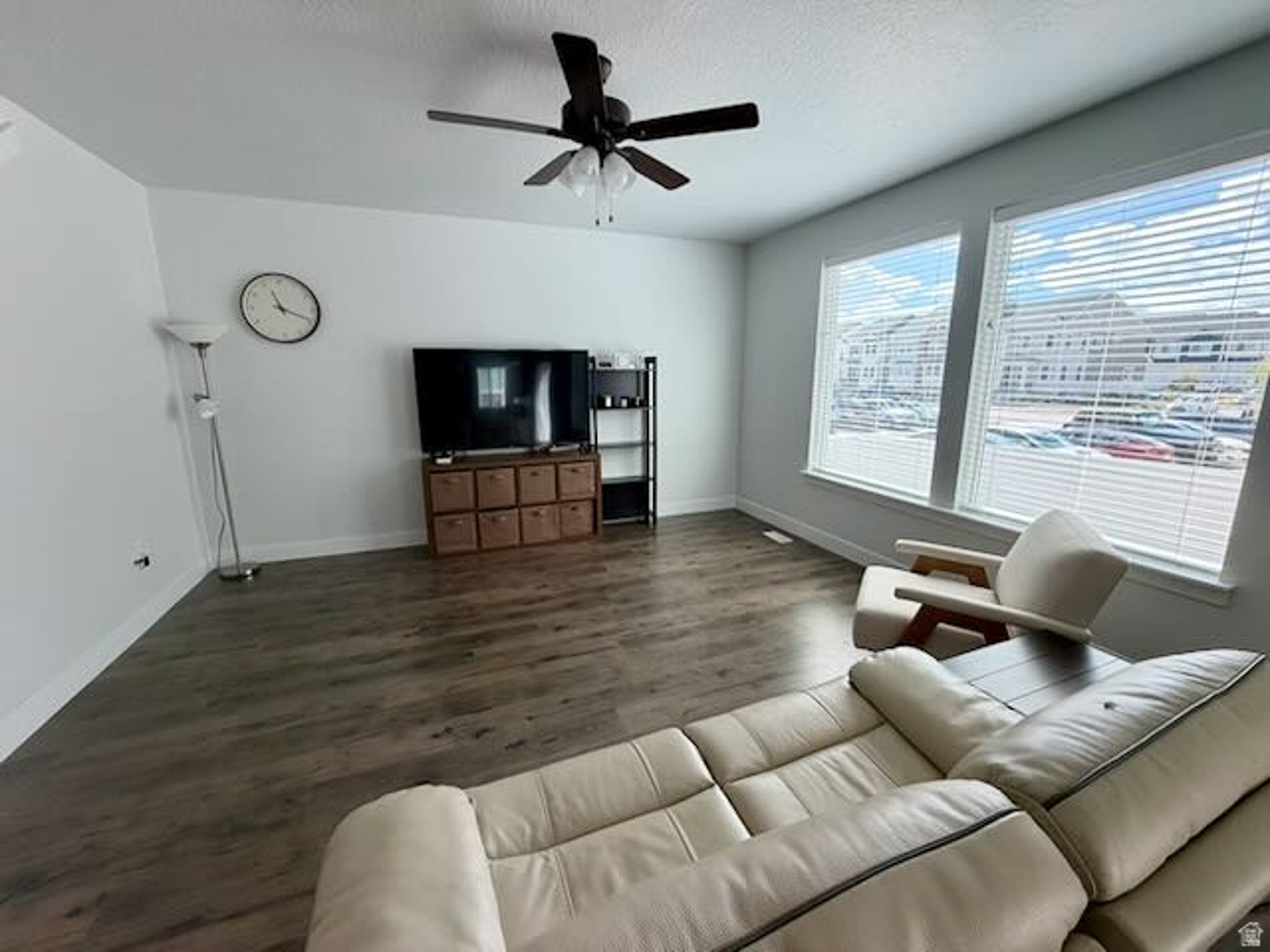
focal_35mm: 14
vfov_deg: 85.7
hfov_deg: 102.1
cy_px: 476
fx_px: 514
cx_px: 635
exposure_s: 1/232
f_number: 2.2
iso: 50
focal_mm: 2.22
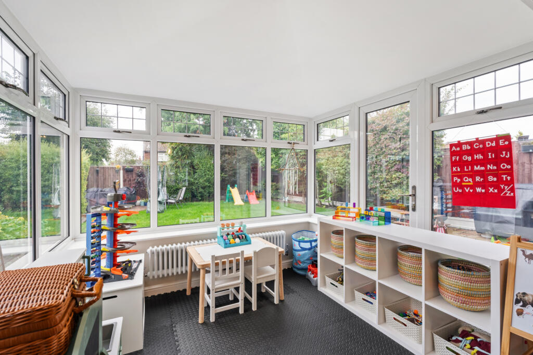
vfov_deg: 72.1
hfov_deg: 95.0
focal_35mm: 16
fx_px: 244
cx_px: 266
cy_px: 178
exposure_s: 1/8
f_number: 8
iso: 320
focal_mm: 16.5
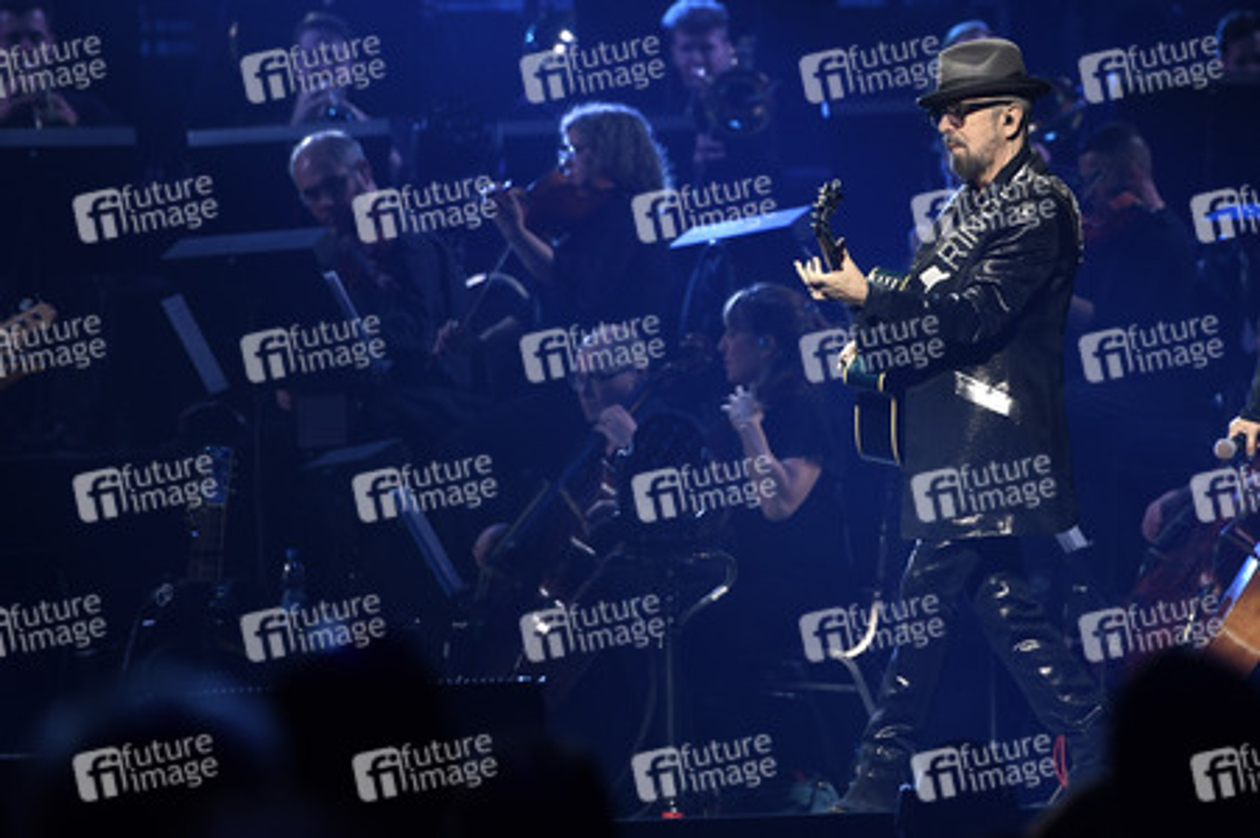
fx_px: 6995
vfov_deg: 6.9
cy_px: 419
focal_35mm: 200
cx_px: 630
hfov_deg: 10.3
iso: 1250
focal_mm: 200
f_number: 4
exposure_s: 1/500
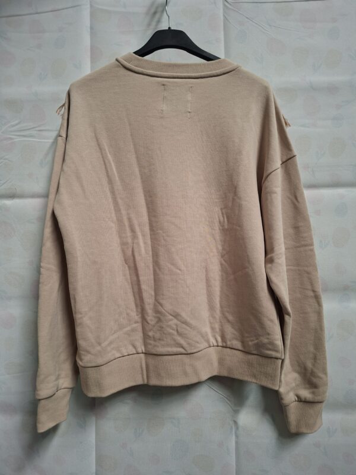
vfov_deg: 73.9
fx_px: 315
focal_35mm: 23
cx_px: 178
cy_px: 238
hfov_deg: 58.9
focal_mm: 5.54
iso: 160
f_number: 1.8
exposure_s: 1/60
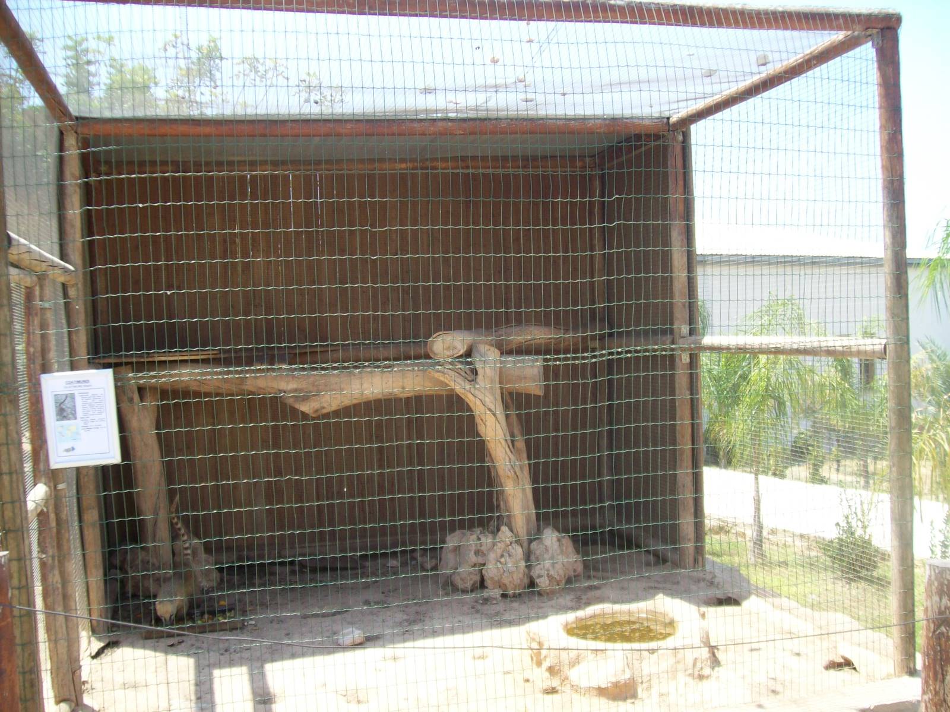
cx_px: 475
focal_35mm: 36
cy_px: 356
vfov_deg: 39.6
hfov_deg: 51.4
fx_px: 988
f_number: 2.7
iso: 80
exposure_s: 1/398
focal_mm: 6
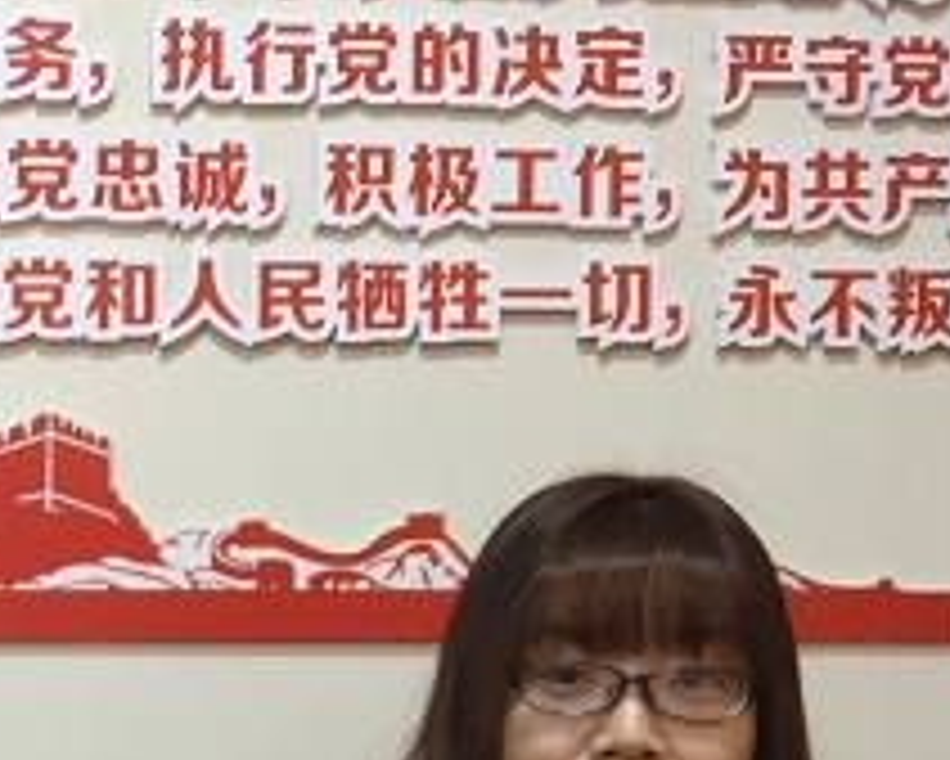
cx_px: -216
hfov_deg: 22.6
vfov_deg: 19.3
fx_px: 2166
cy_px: 787
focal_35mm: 77
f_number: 2
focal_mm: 3.87
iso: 781
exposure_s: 1/25
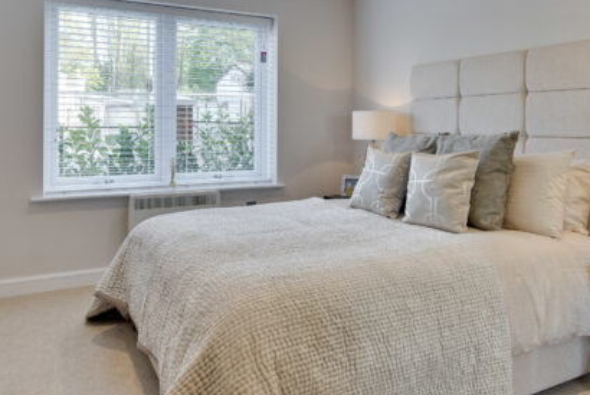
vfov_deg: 43.0
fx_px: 492
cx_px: 308
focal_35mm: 30
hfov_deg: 61.9
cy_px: 129
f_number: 13
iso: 64
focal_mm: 16
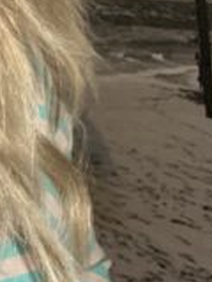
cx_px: -279
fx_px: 1062
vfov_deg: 14.4
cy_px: 386
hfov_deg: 10.1
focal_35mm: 130
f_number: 1.8
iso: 400
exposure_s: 1/60
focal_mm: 4.25
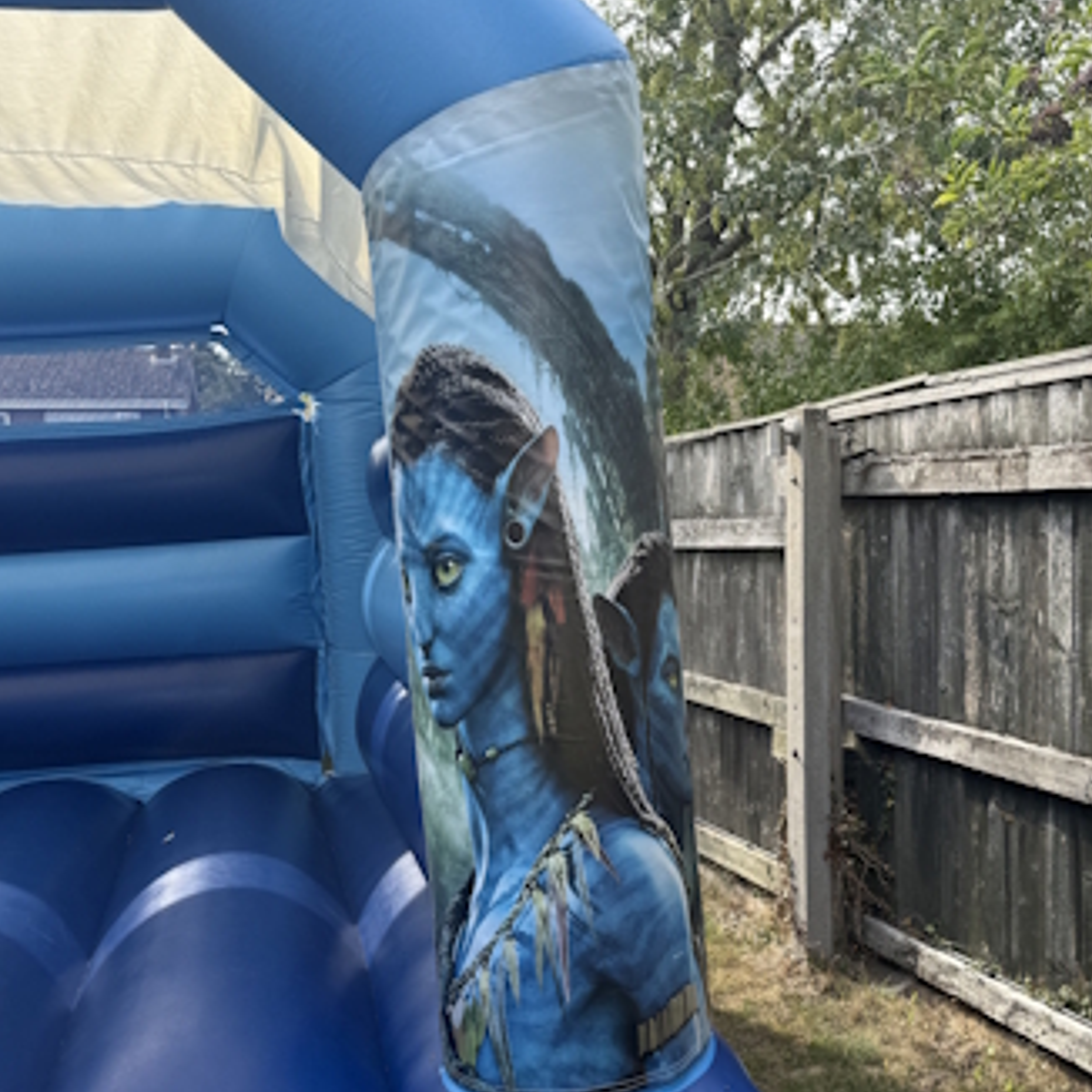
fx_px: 1249
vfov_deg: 47.1
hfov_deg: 47.2
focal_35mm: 35
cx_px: 539
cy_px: 613
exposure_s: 1/1230
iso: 100
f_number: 1.78
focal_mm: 6.76
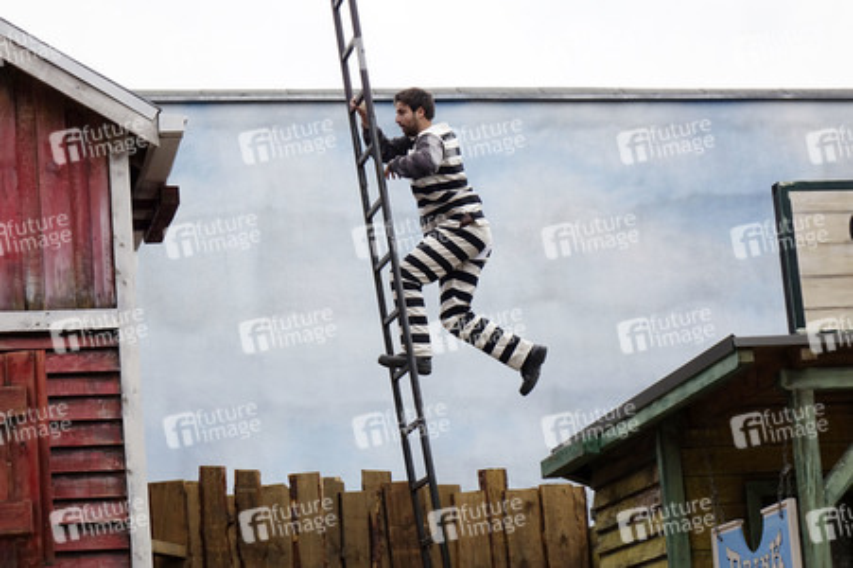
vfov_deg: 13.0
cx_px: 426
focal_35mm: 105
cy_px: 284
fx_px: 2486
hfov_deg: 19.5
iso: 400
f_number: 5
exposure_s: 1/1250
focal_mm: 38.37
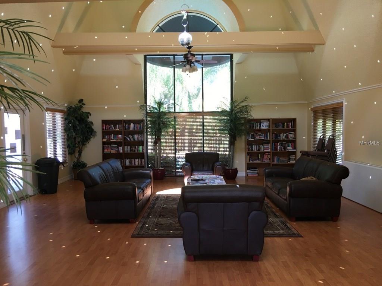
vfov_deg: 48.2
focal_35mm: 29
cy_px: 143
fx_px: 320
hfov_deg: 61.7
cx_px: 191
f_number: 2.2
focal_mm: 4.15
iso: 25
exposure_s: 1/30
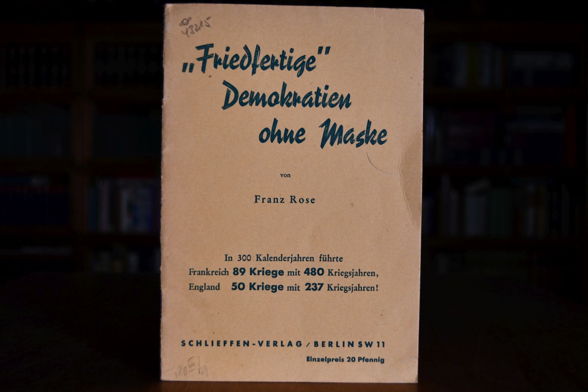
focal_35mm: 33
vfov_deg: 40.0
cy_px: 196
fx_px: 539
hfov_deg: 57.2
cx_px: 294
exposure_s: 1/125
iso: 900
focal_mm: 22
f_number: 3.5
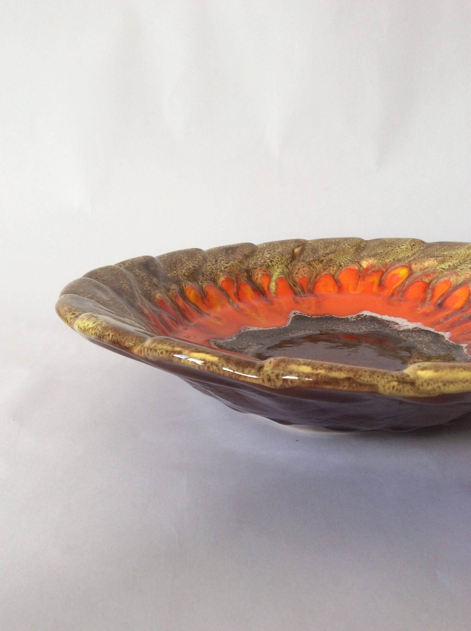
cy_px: 316
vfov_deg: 56.9
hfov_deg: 44.1
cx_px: 236
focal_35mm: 32
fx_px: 582
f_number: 2.4
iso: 32
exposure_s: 1/100
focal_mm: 3.3
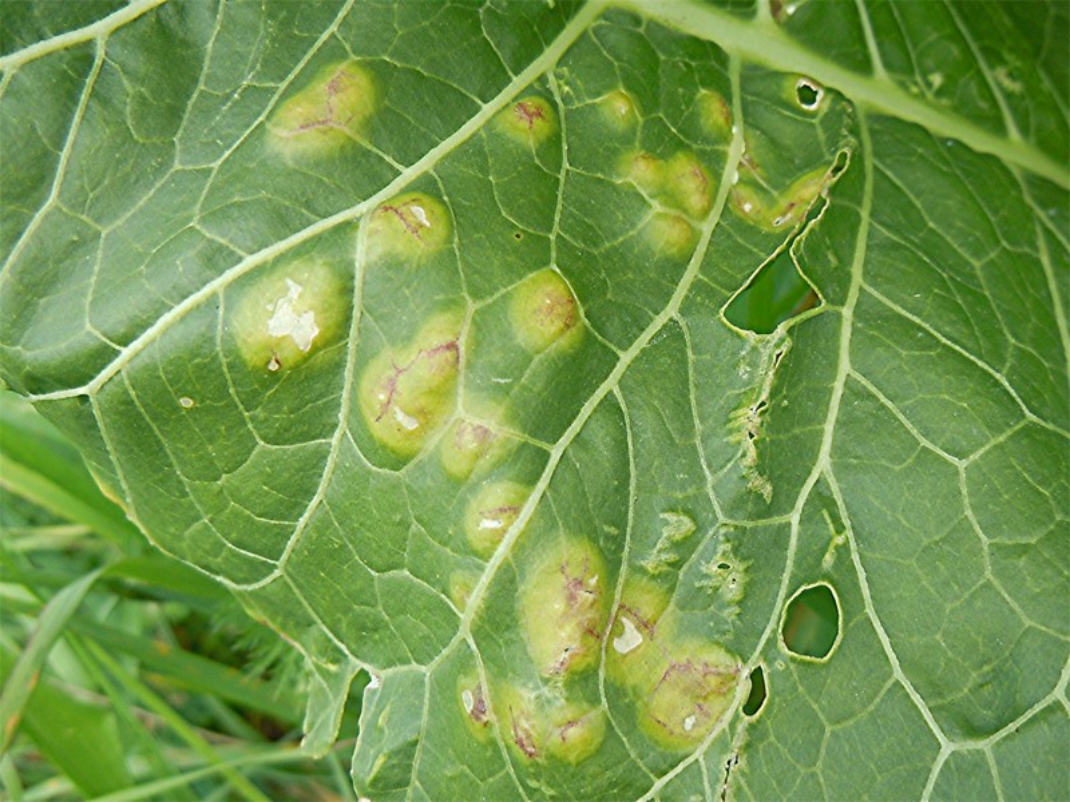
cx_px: 535
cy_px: 401
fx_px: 927
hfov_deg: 60.0
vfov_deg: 46.8
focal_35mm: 30
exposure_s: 1/160
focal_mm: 5.4
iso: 100
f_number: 3.5
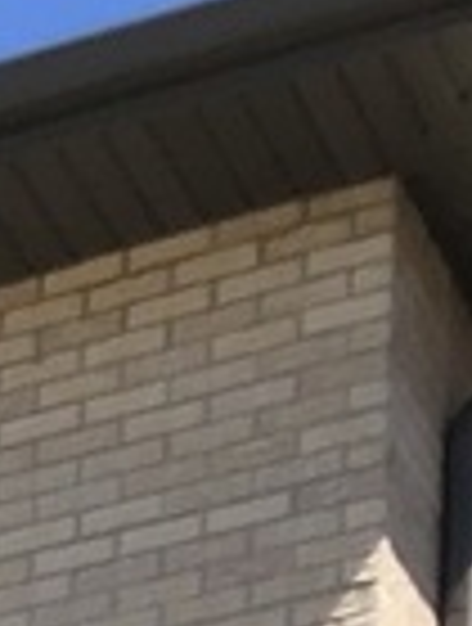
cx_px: -1070
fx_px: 3927
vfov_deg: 7.2
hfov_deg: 6.2
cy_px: 2351
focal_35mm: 217
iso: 20
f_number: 1.8
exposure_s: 1/1350
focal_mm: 4
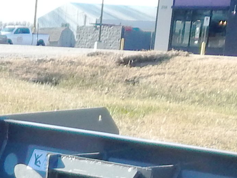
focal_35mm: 148
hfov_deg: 12.9
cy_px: 559
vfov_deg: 8.3
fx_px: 1013
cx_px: -73
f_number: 3
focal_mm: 4
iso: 125
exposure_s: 1/500
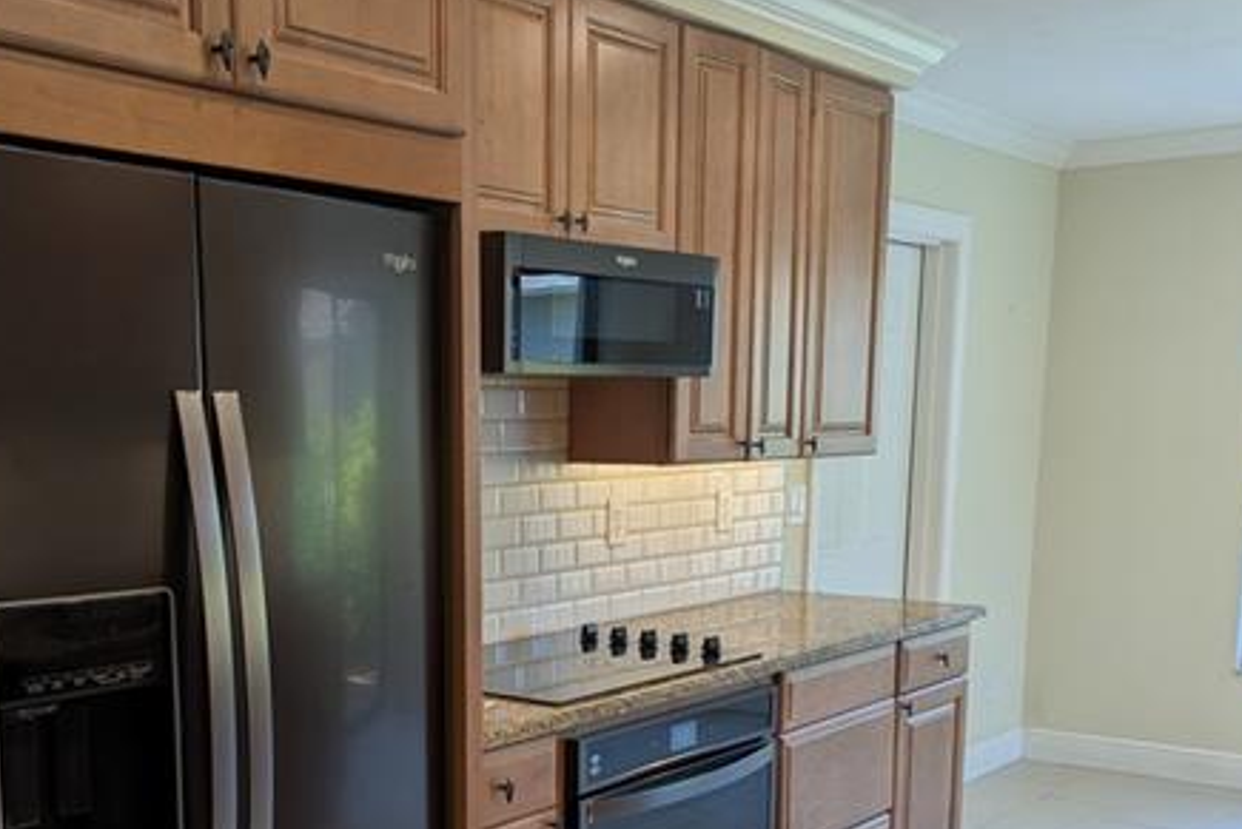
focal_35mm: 44
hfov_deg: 44.3
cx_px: 510
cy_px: 664
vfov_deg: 29.8
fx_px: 1518
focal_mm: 6.81
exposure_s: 1/60
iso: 71
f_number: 1.85
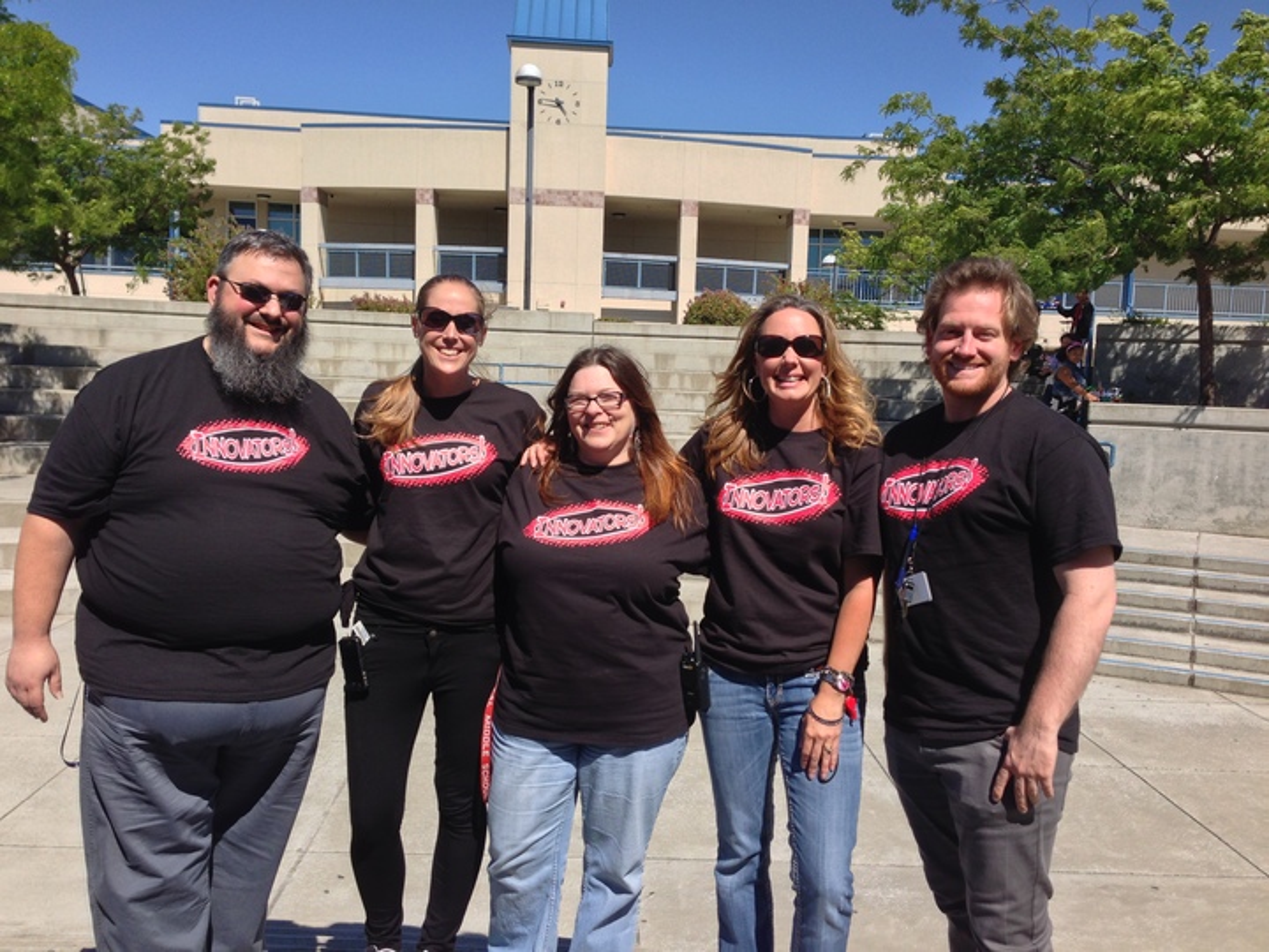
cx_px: 634
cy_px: 476
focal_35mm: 33
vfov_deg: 42.9
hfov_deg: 55.4
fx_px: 1210
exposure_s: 1/1355
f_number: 2.4
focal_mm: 4.13
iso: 50
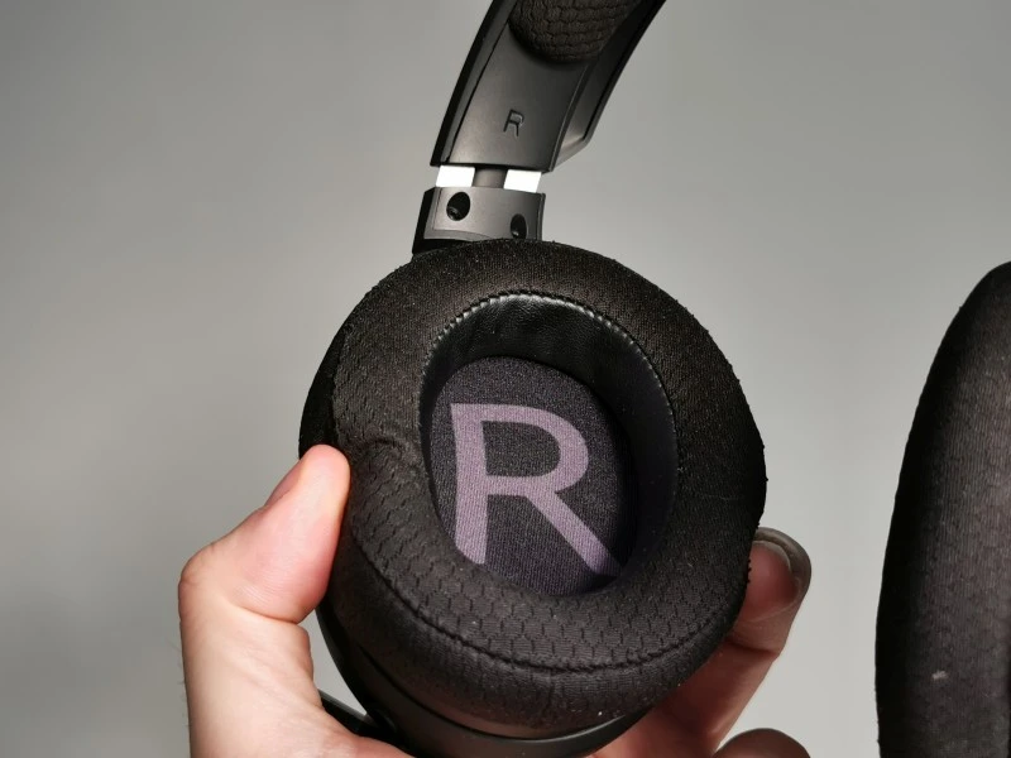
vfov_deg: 35.1
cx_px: 506
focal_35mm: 41
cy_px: 379
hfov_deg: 45.8
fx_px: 1197
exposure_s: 1/100
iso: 80
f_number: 1.6
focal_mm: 5.56
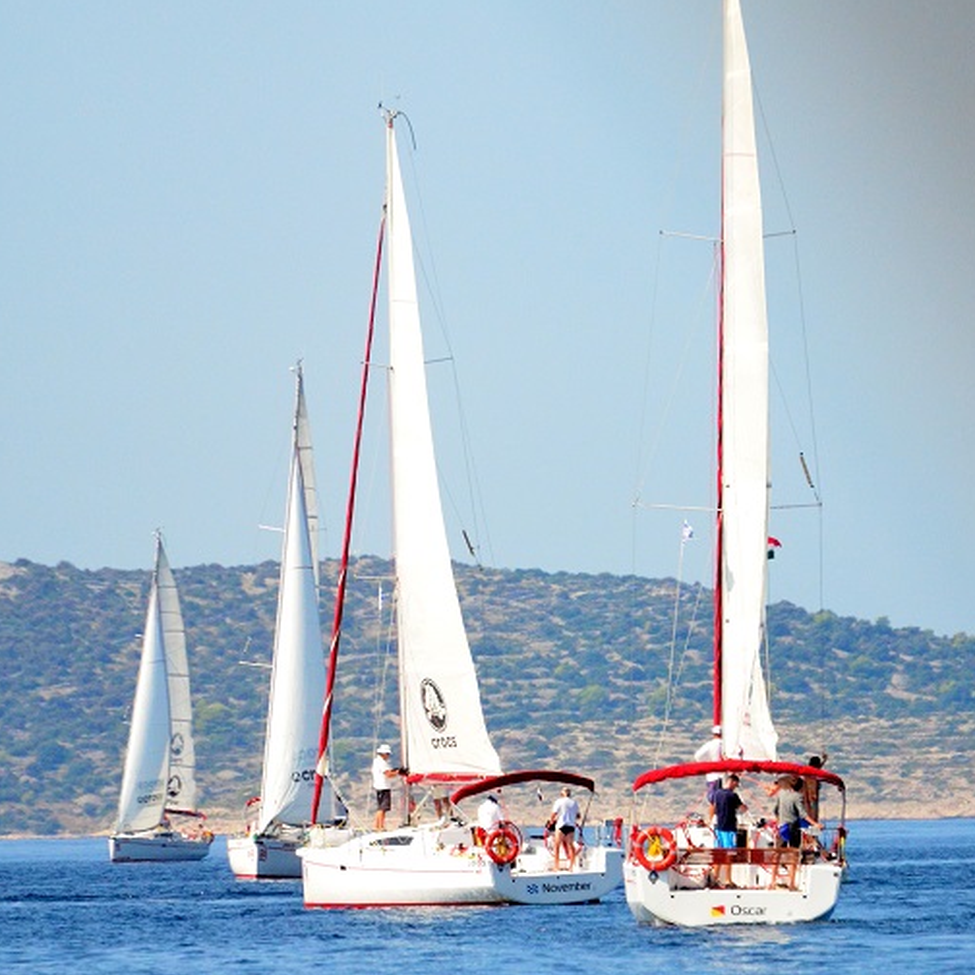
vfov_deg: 2.3
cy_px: 525
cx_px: 510
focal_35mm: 756
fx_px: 24091
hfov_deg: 2.3
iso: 2500
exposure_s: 1/8000
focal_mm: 300
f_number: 5.6
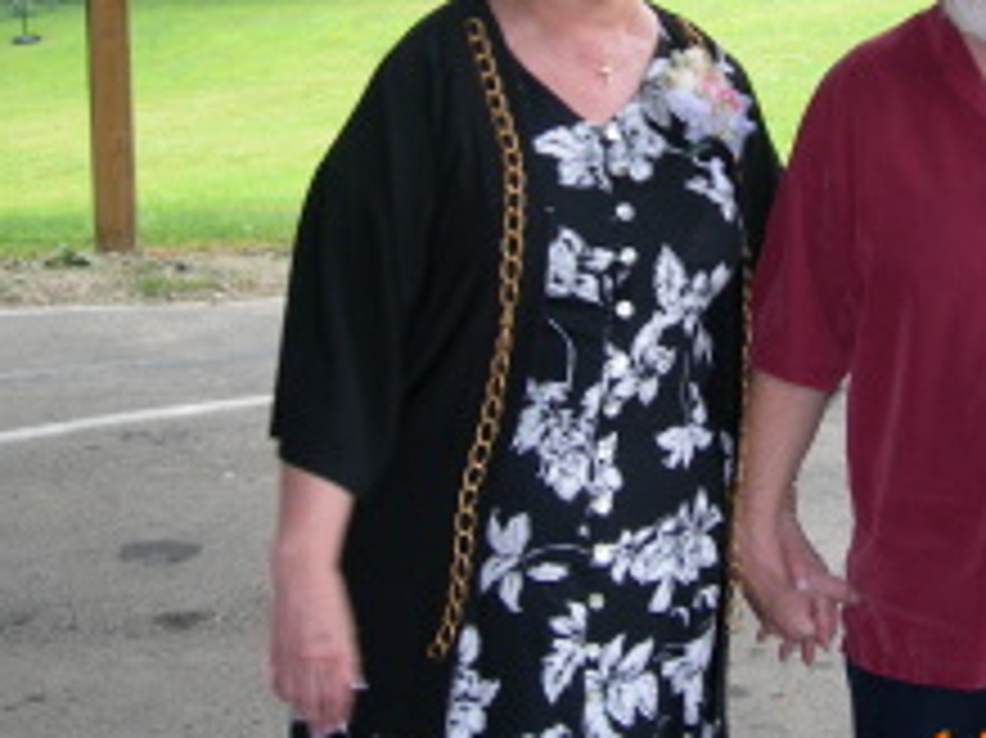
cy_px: 155
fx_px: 2221
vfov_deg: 18.7
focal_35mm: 78
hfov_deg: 24.9
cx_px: 635
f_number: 2.8
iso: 54
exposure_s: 1/31.4
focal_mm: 7.8
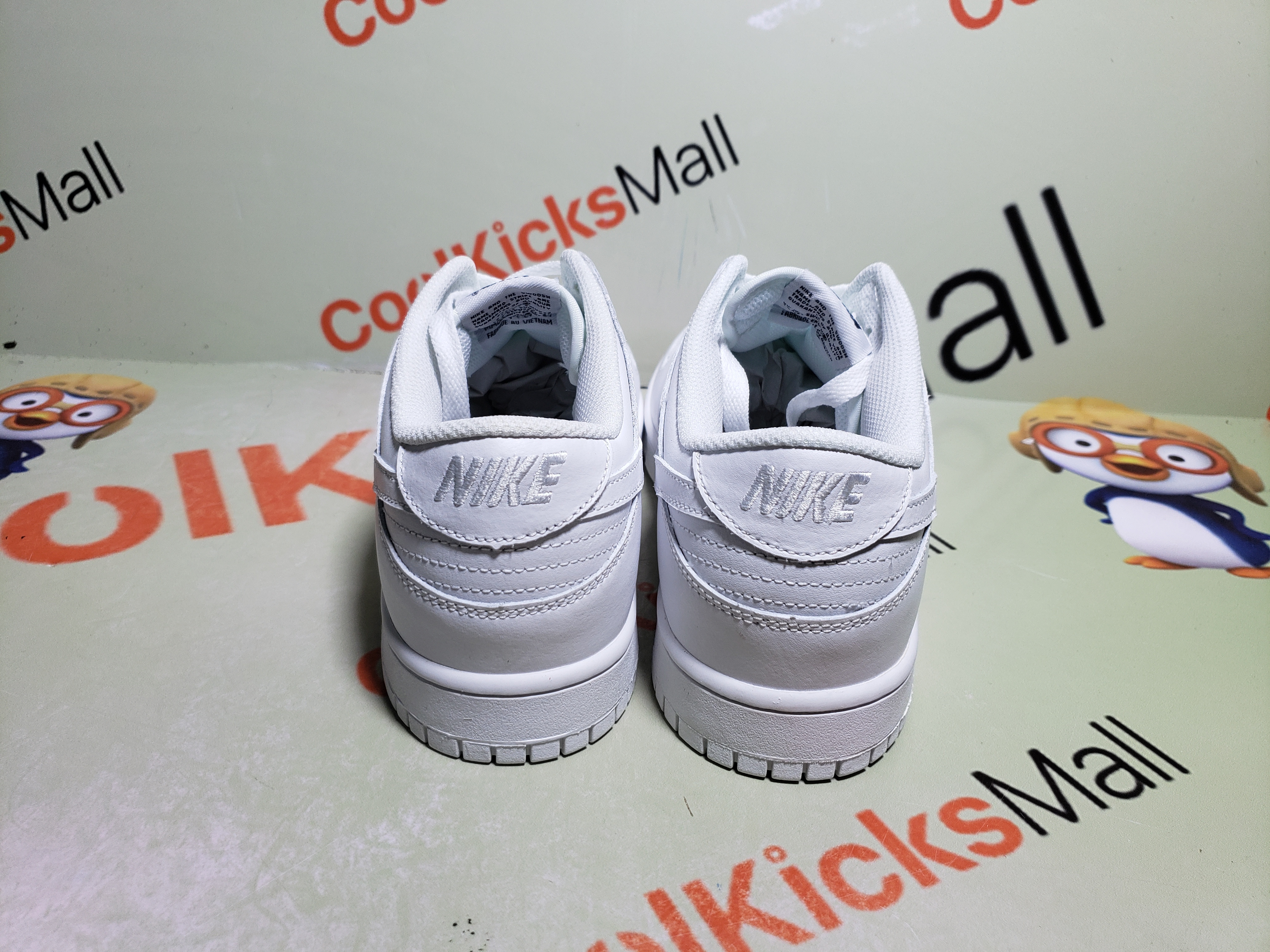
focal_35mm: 26
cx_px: 635
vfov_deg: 53.1
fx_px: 954
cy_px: 476
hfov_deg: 67.3
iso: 50
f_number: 1.5
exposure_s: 1/402
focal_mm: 4.3
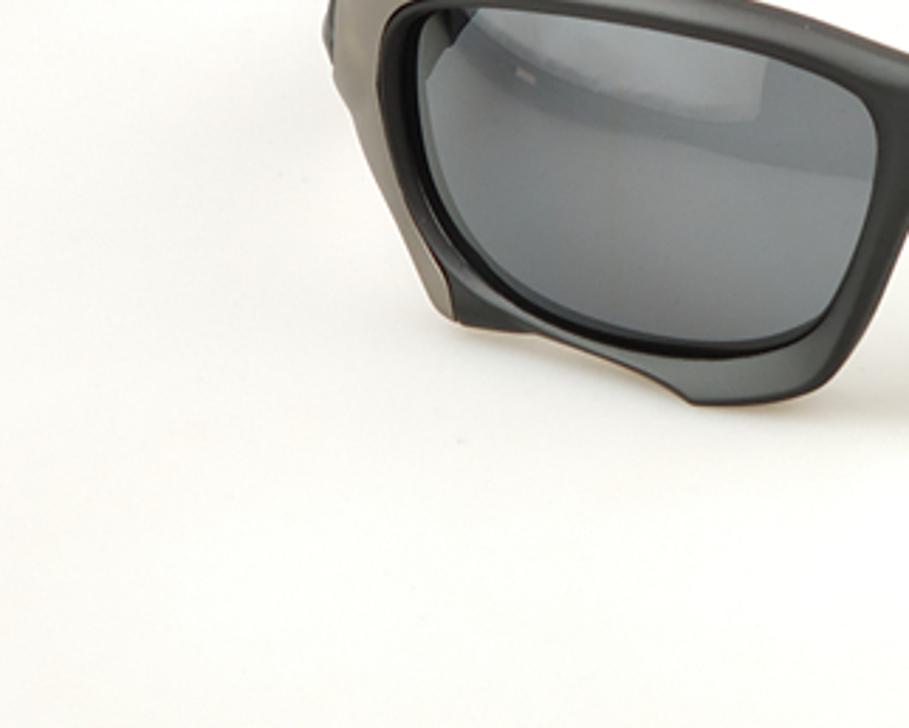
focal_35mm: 126
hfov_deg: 14.9
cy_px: 102
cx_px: 982
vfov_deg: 12.2
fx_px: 3392
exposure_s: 1/50
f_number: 2.6
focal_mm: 6.06
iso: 200
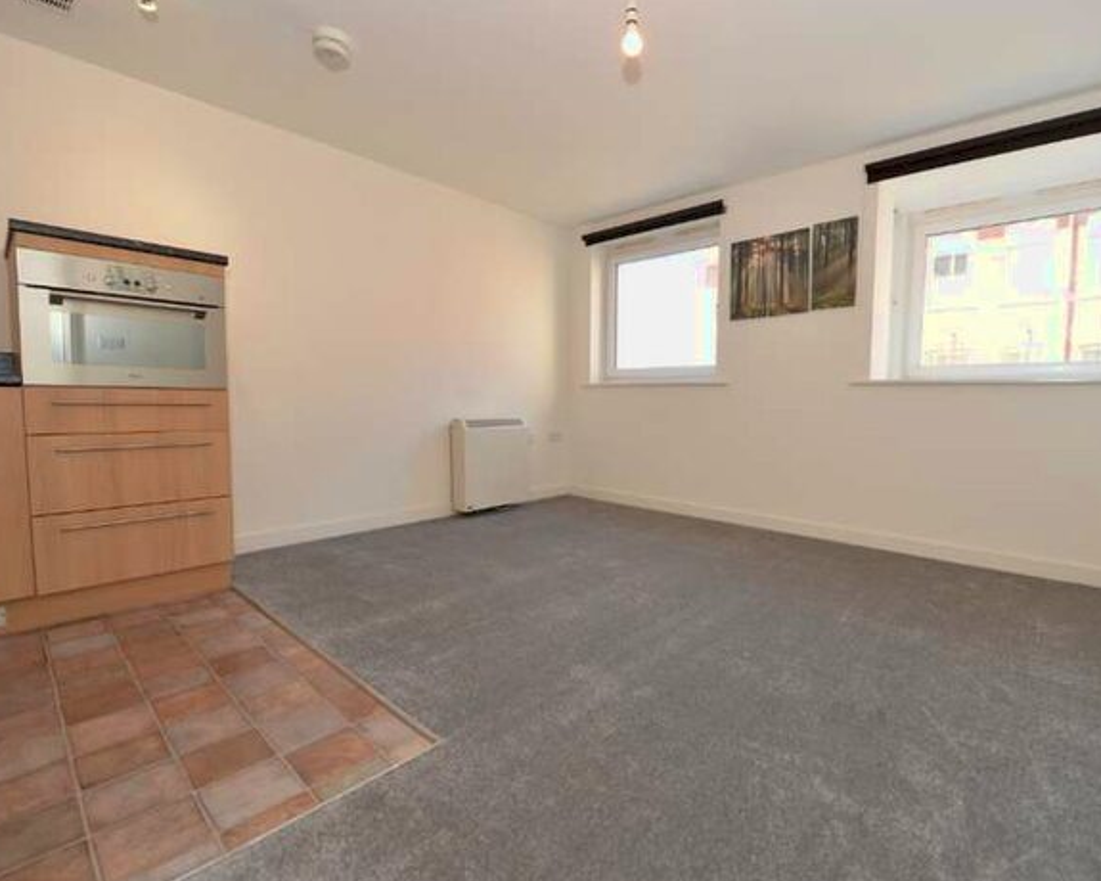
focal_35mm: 16
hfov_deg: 92.7
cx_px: 615
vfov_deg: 80.4
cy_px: 440
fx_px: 521
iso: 200
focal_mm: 14
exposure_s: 1/80
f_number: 4.5
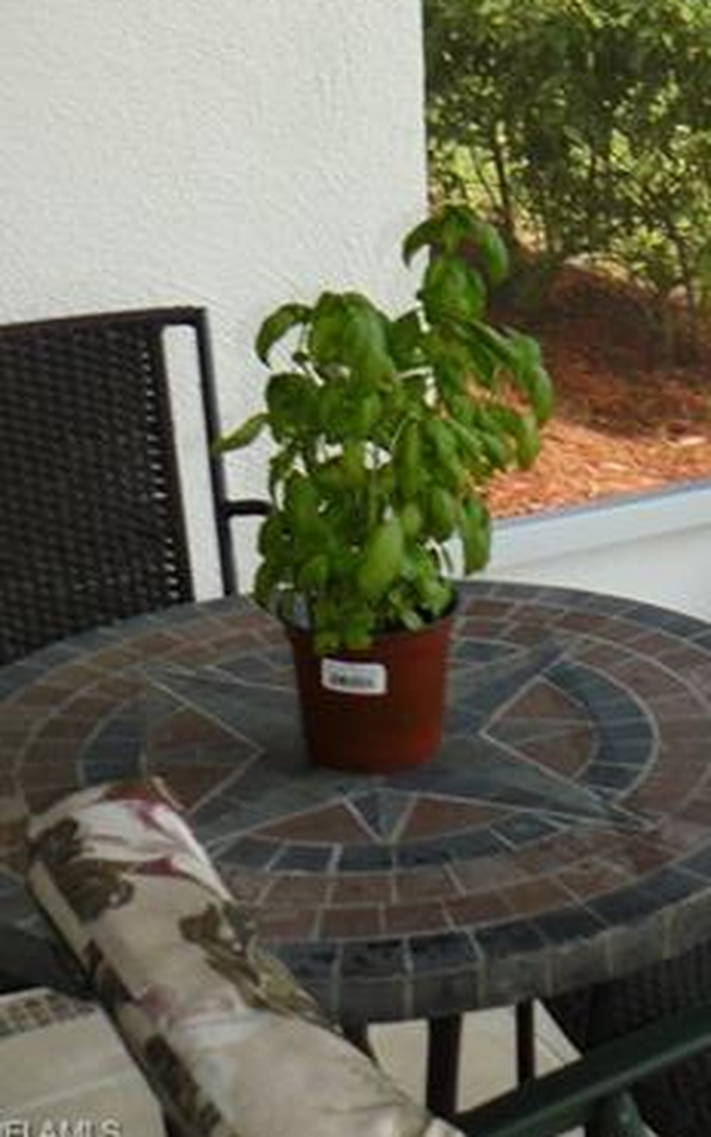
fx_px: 2448
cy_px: -21
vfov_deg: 24.8
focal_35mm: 79
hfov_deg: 15.9
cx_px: 834
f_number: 2.8
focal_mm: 6
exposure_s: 1/80
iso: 100
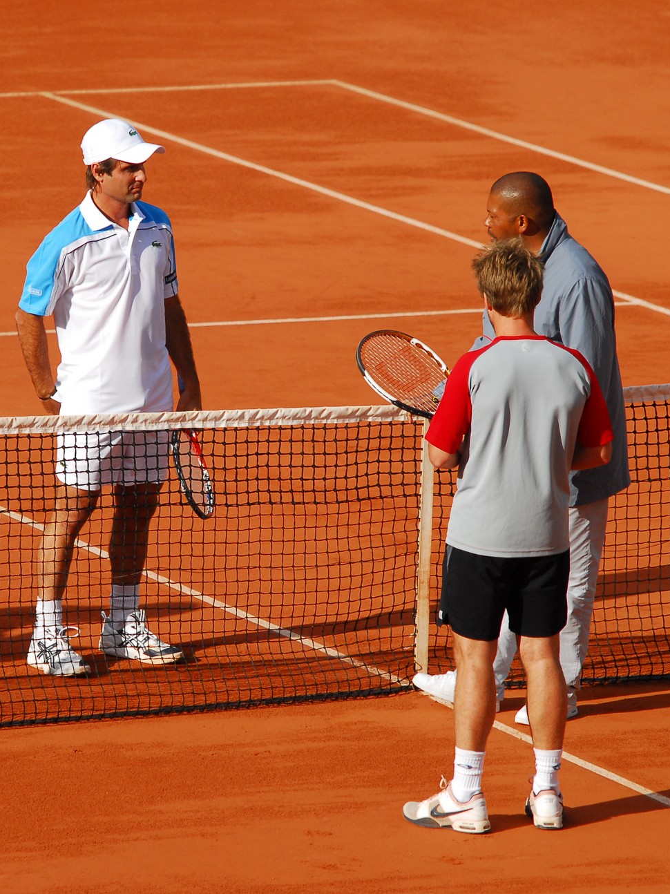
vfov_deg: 5.0
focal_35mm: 400
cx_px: 160
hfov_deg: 3.7
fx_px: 10319
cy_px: 447
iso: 320
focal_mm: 185
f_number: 5.6
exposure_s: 1/1600
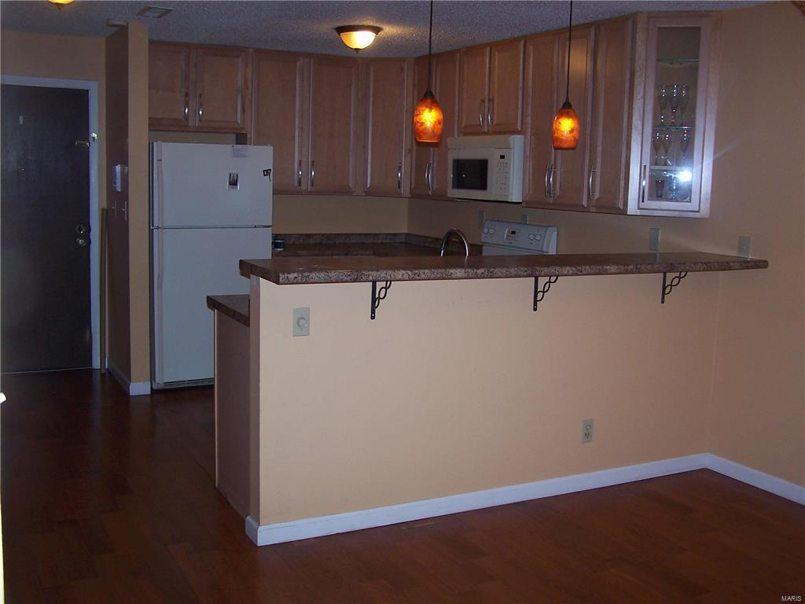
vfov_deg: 37.7
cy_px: 302
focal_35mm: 38
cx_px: 402
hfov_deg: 49.0
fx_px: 884
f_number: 2.8
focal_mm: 6.3
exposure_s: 1/60
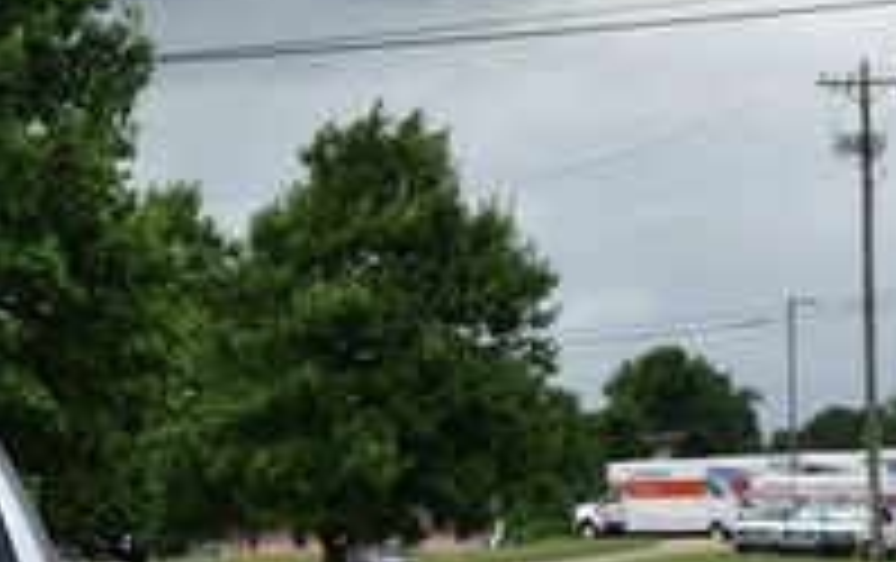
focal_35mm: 157
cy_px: 744
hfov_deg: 12.9
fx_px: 3839
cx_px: -266
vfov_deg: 8.3
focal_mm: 32
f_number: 8
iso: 110
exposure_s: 1/250
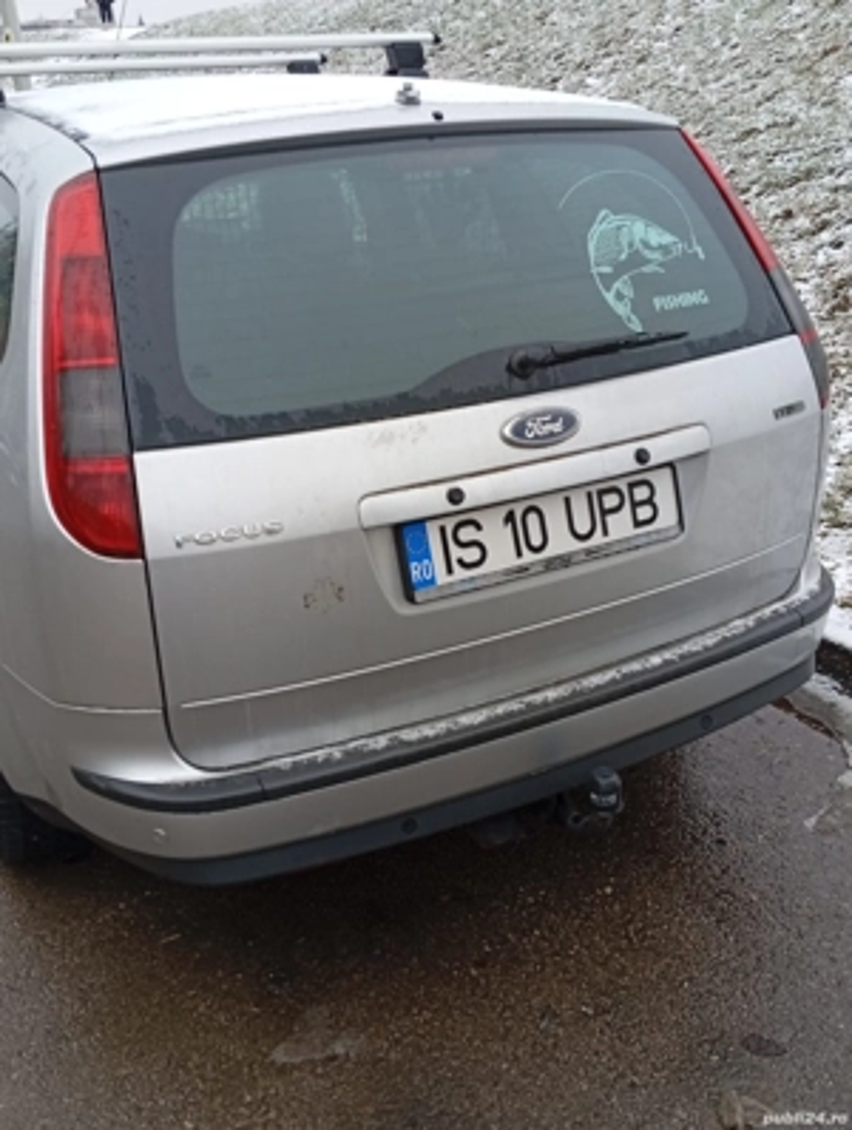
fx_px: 1178
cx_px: 426
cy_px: 565
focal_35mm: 36
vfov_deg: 51.3
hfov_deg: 39.8
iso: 54
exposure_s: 1/100
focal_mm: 3.98
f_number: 1.8
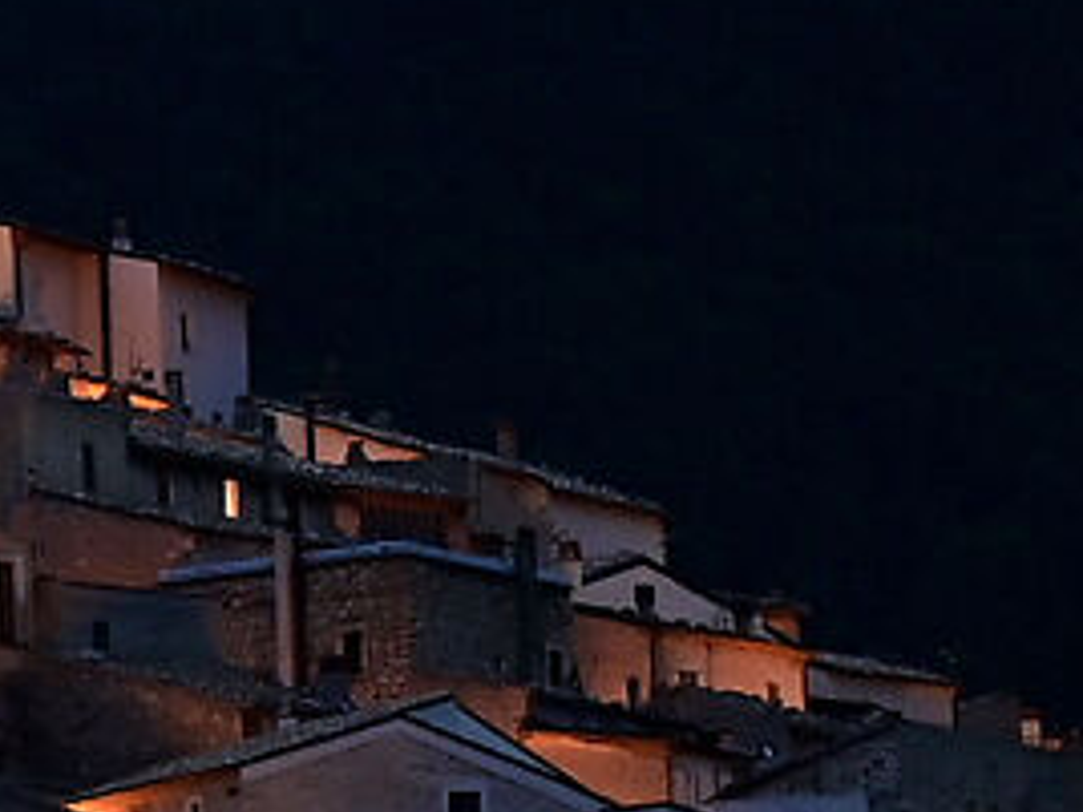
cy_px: -871
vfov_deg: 2.2
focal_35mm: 670
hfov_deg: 2.9
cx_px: -2526
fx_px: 20962
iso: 100
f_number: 8
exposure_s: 4
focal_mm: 78
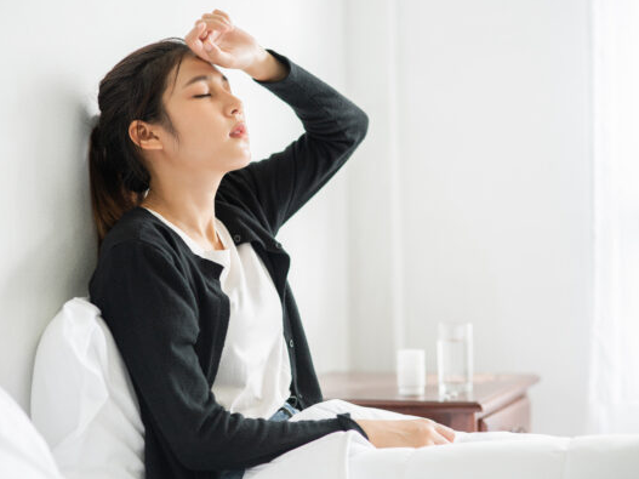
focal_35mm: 93
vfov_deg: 15.9
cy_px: 239
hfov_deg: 21.1
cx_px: 303
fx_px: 1716
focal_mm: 85
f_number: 2
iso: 400
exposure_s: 1/200
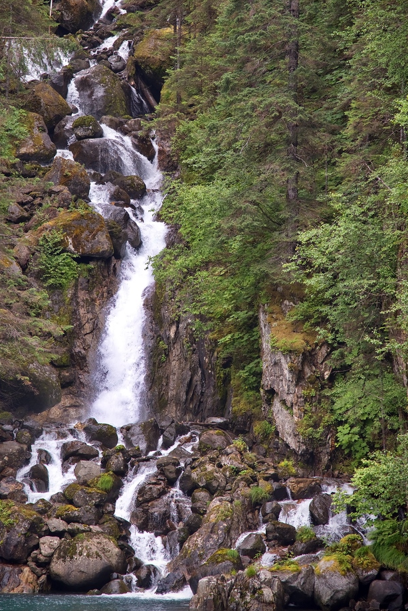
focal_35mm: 167
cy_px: 230
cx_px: 175
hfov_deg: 8.2
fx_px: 2837
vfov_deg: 12.3
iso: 320
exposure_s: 1/250
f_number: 4
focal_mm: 120
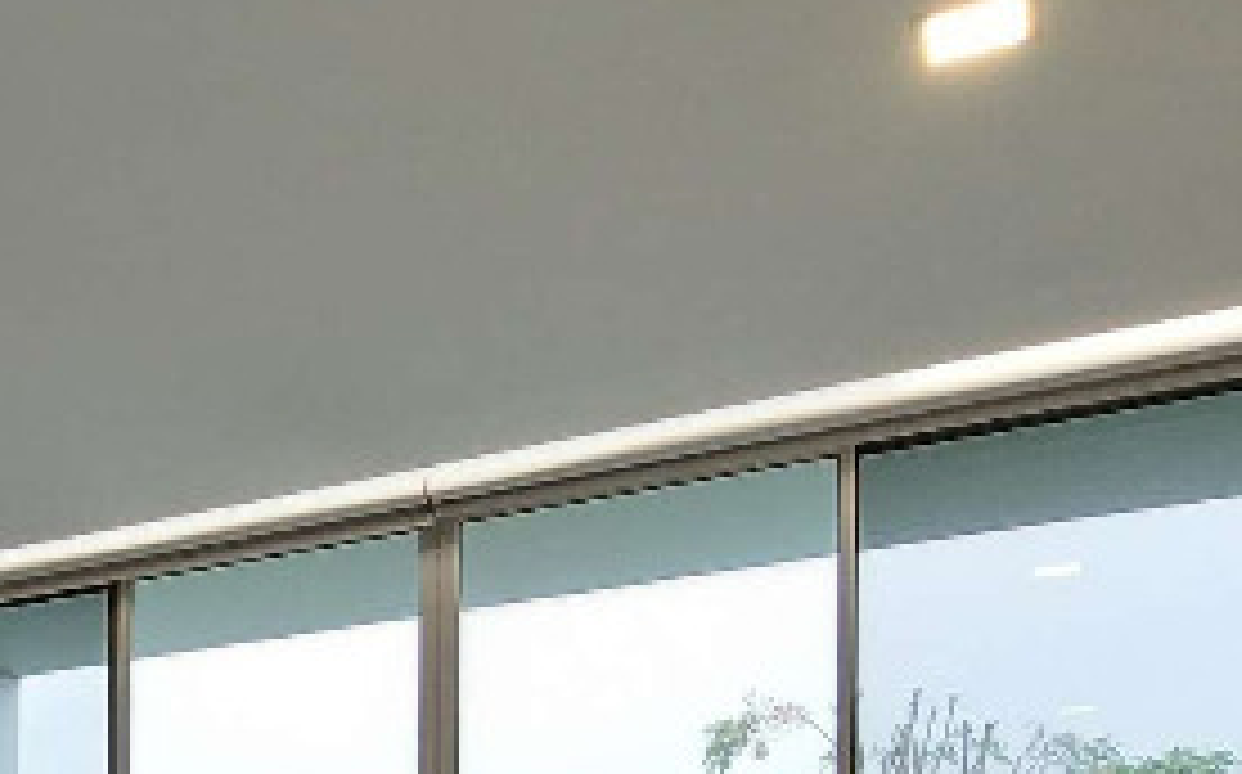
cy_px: 1125
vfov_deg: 21.9
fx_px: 1691
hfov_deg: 35.1
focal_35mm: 50
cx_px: -99
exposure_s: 1/100
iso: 80
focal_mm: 1.74
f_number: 2.2
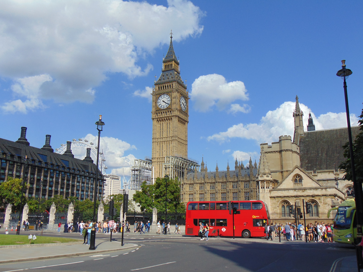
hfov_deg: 52.6
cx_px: 182
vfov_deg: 40.7
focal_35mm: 35
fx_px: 367
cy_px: 136
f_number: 8.3
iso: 80
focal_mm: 6.3
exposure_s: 1/250
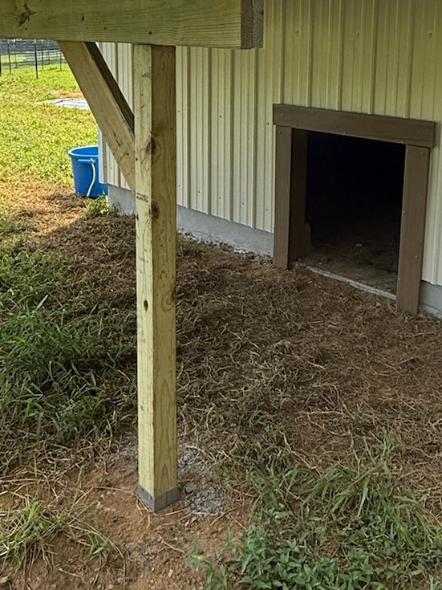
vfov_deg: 46.1
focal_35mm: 39
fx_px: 664
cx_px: 286
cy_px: 144
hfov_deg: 36.5
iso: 64
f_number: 2.2
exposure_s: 1/658
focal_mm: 2.22
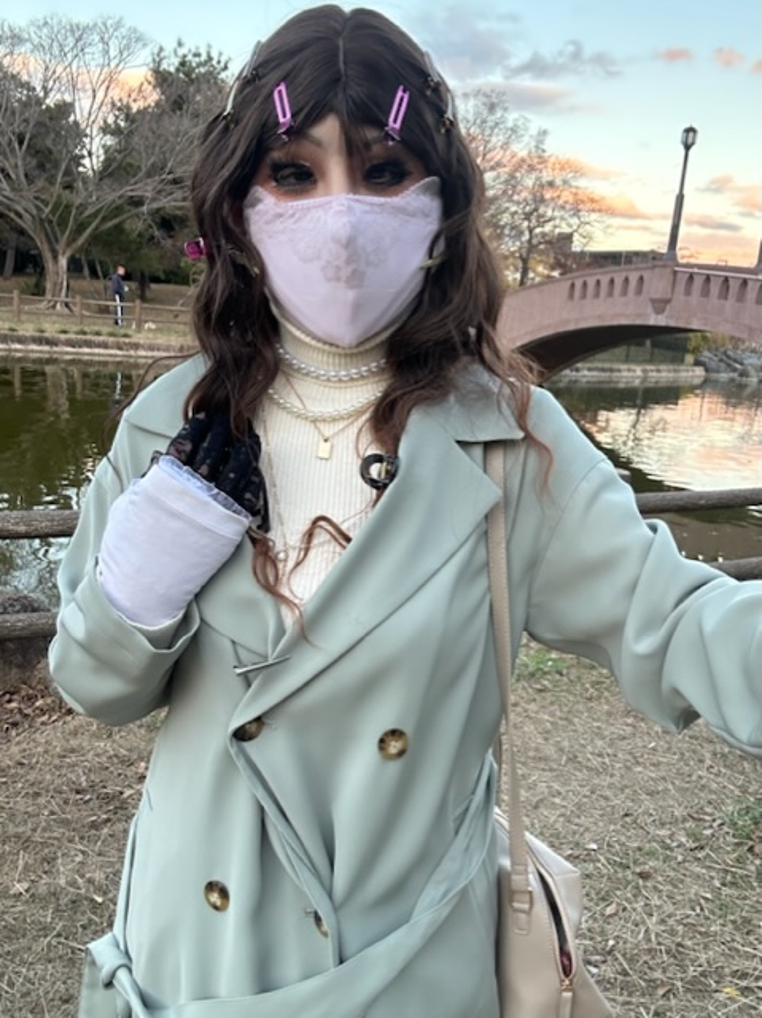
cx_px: 381
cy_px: 509
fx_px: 882
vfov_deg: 60.0
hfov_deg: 46.7
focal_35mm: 30
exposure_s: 1/121
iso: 80
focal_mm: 2.69
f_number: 1.9
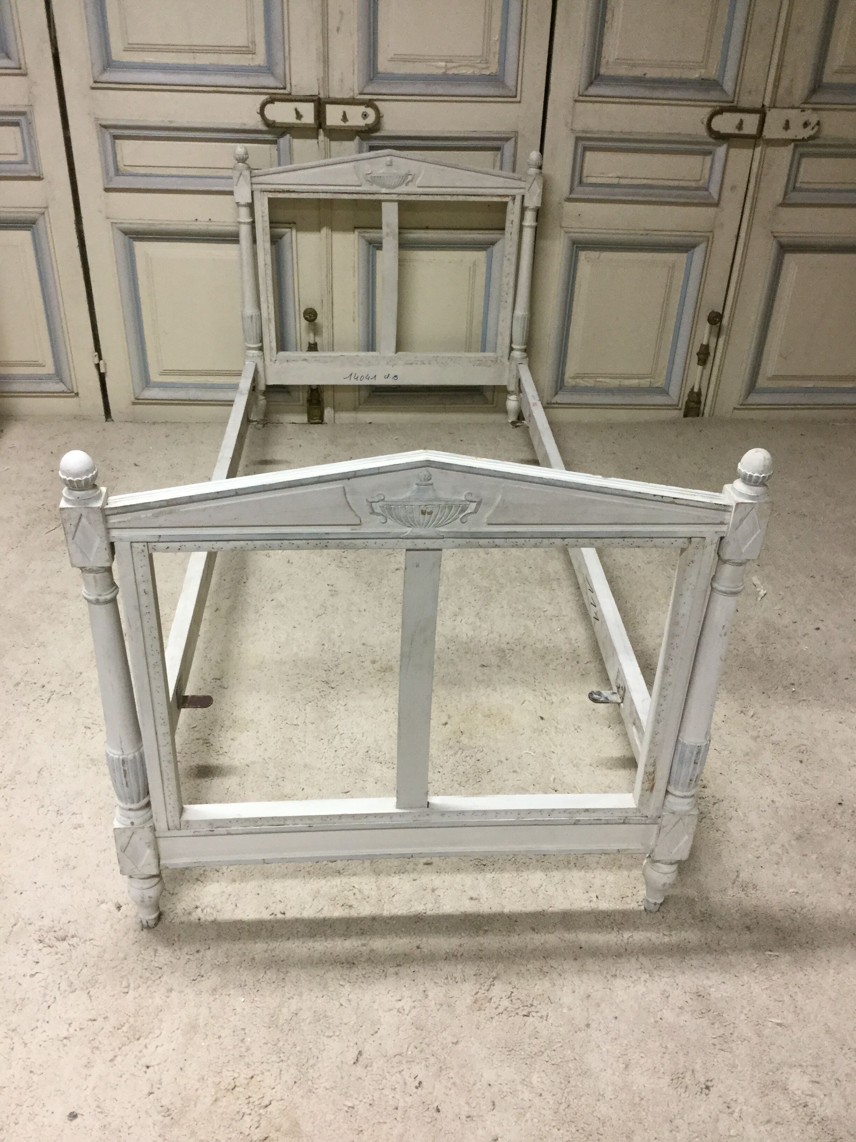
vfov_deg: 58.4
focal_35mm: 31
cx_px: 428
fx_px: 1022
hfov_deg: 45.4
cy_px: 571
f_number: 2.4
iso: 100
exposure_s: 1/33
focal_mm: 3.3
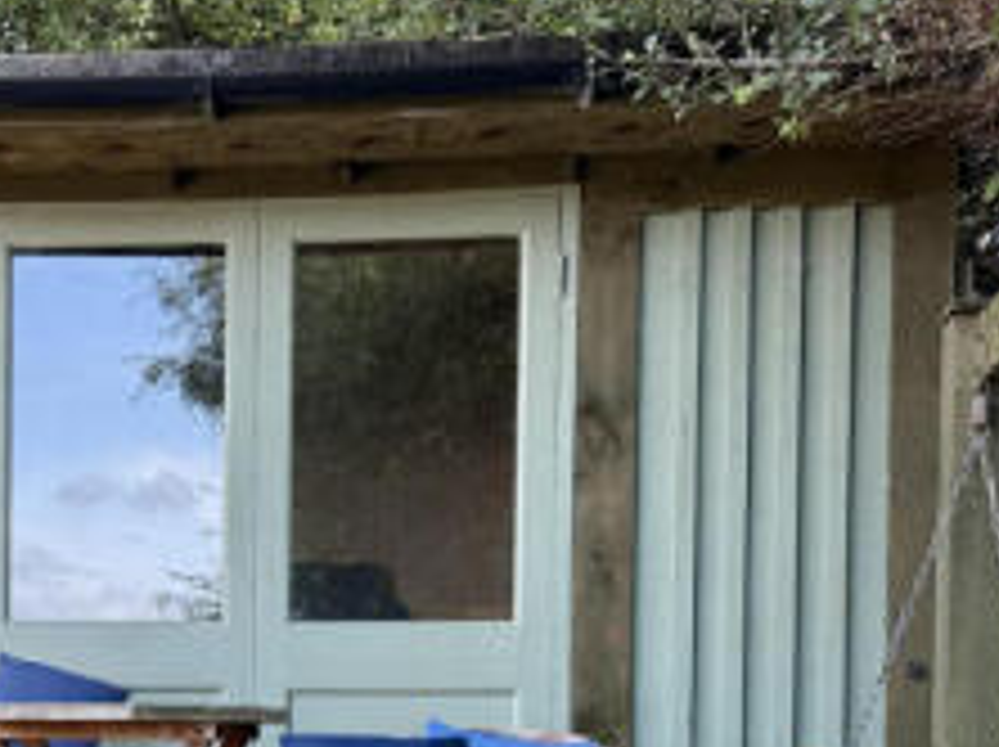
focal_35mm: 63
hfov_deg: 29.5
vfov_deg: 22.4
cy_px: 736
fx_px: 1816
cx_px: 101
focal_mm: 6.76
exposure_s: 1/393
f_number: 1.78
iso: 100
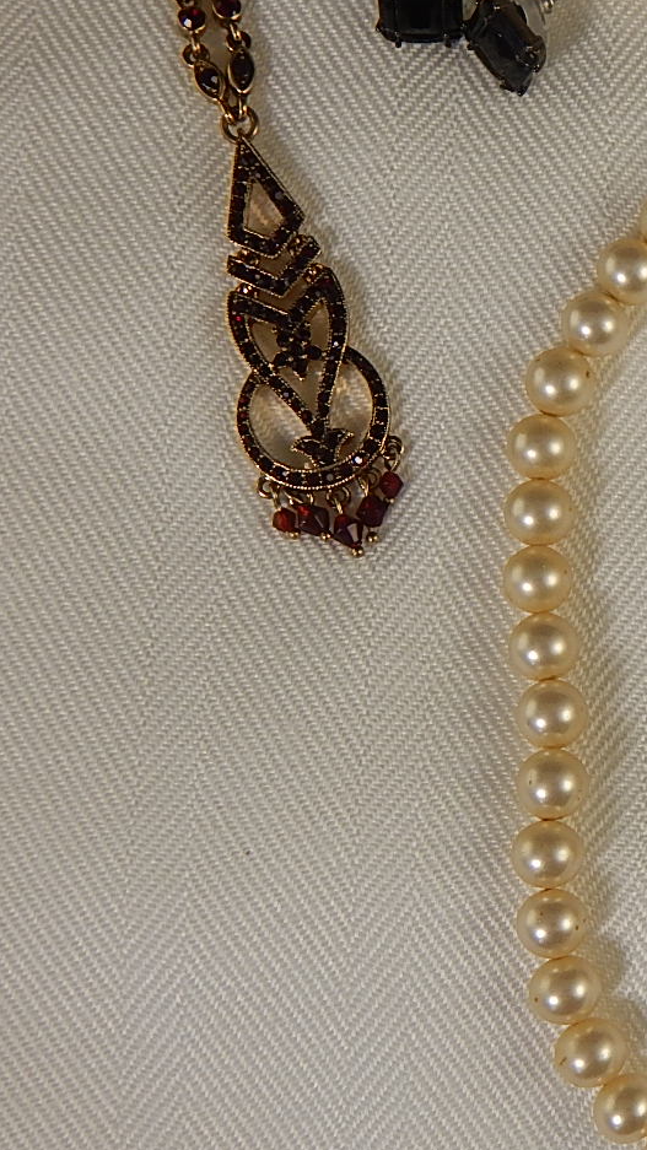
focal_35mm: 80
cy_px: 538
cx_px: 942
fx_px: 2440
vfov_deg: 26.5
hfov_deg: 14.2
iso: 125
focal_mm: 7.7
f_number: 3.6
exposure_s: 1/160
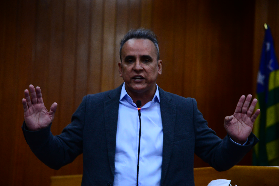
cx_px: 140
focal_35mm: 110
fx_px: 853
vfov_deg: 12.5
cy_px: 93
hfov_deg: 18.6
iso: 1600
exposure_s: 1/80
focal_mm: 110
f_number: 4.5
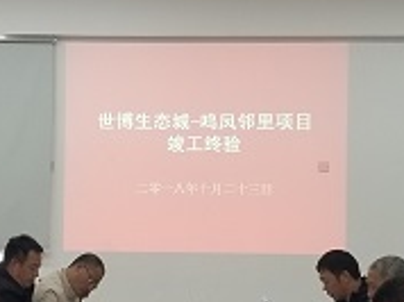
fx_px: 1049
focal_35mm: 90
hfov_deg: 21.8
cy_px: 213
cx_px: 157
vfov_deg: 16.3
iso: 100
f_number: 1.7
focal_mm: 4.25
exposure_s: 1/100
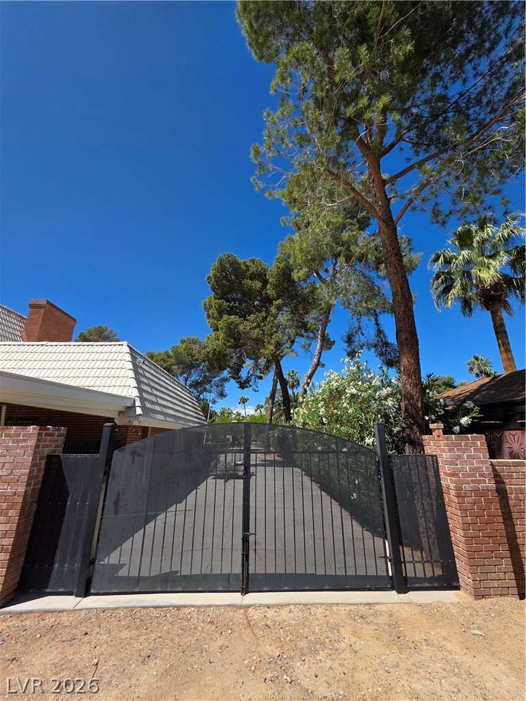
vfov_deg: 106.2
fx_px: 263
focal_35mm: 13
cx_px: 263
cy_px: 350
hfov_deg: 89.9
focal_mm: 2.2
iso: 40
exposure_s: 1/2417
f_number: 1.9
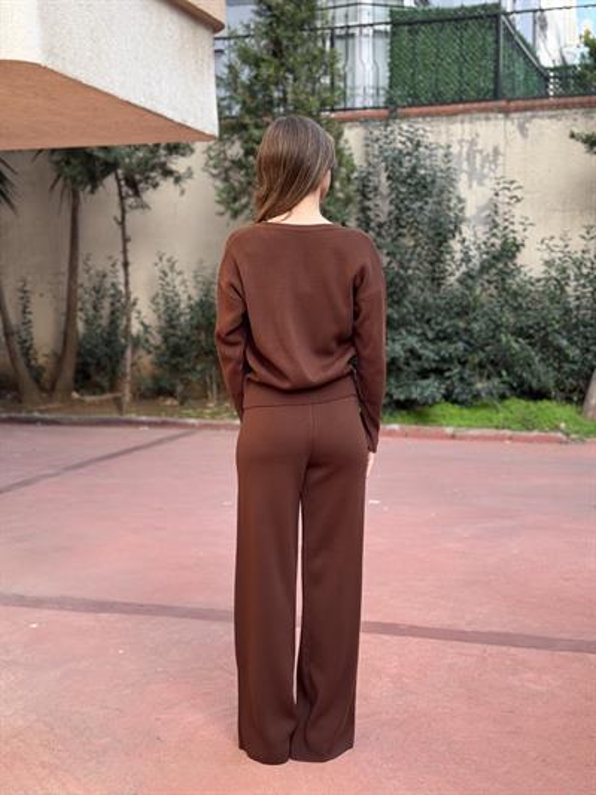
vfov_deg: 39.6
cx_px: 298
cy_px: 398
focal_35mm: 48
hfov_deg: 30.3
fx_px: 1101
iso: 64
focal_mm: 6.76
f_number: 1.78
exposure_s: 1/370
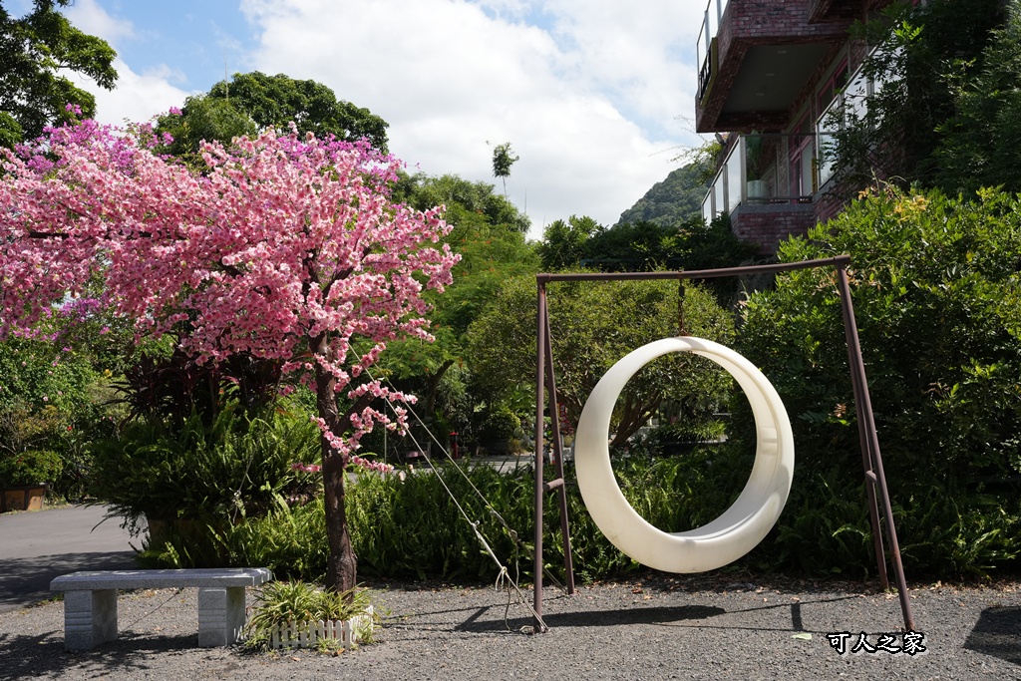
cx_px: 510
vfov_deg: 34.2
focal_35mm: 39
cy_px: 340
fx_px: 1106
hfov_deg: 49.5
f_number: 9
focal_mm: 39
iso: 1250
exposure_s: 1/2000
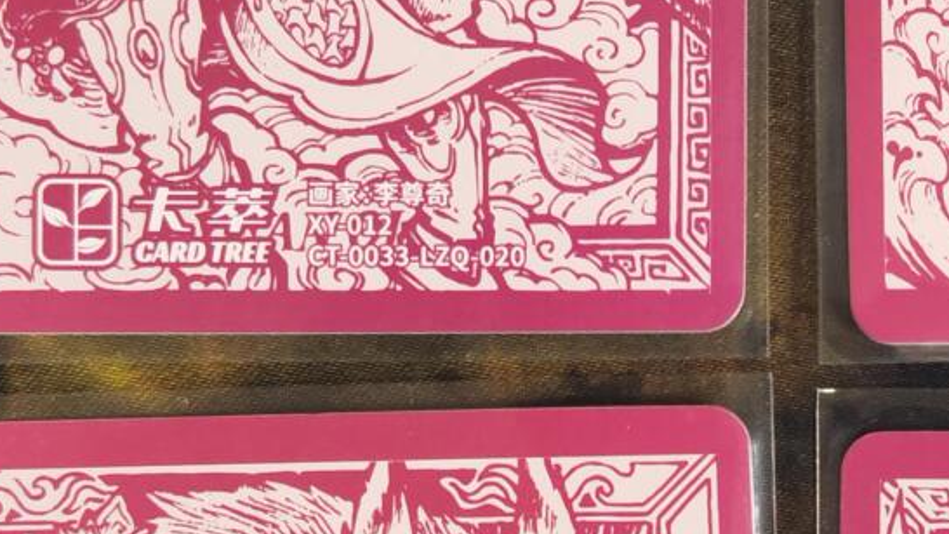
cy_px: 377
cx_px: 786
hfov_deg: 21.7
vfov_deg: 12.5
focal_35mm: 97
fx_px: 2441
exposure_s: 1/100
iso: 250
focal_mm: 5.53
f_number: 1.8
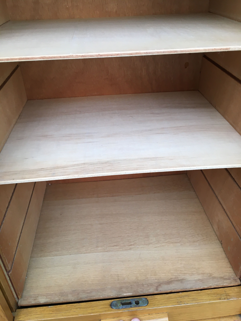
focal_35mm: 29
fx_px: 269
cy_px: 160
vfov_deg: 61.7
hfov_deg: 48.2
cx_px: 120
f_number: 2.2
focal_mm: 4.15
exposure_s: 1/33
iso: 80
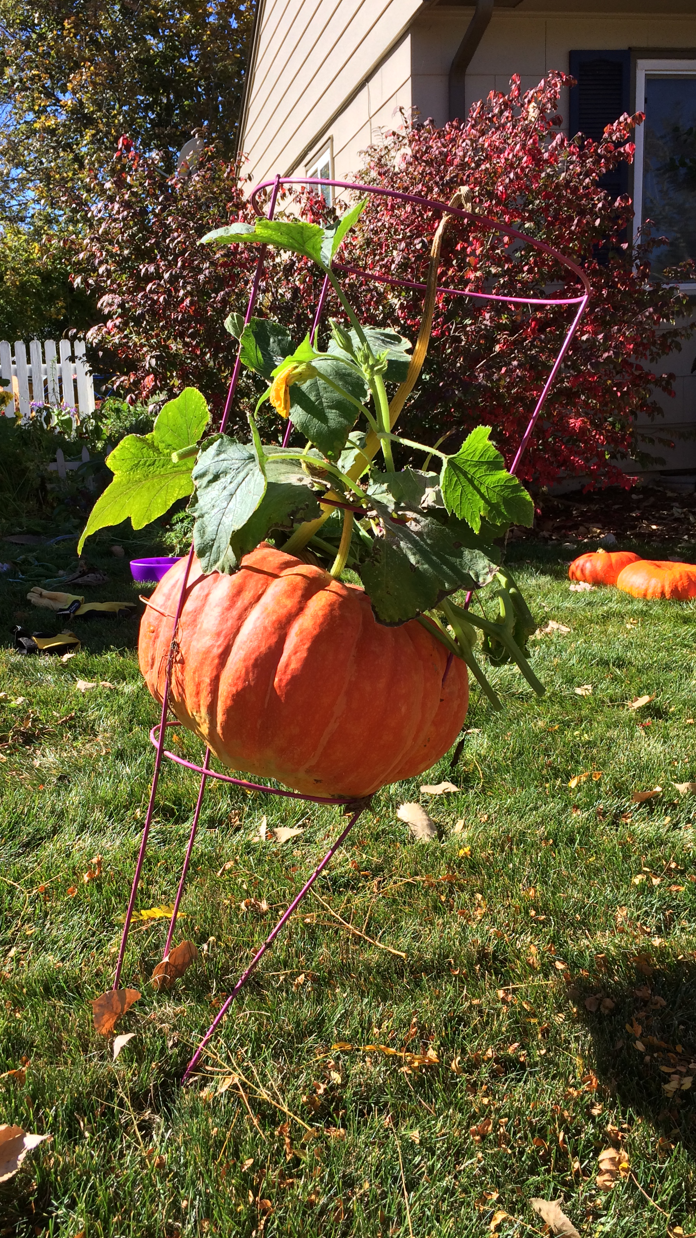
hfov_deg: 36.6
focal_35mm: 32
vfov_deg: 61.0
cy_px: 620
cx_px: 289
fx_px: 1050
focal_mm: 4.15
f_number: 2.2
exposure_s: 1/1001
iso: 32
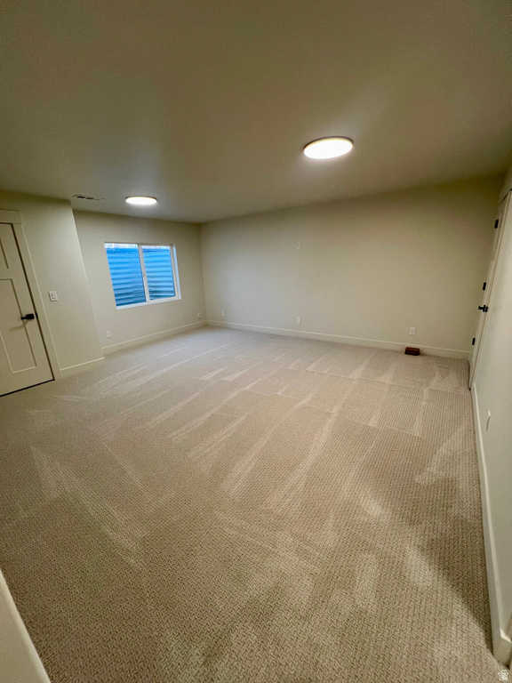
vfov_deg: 106.2
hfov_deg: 89.9
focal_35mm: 13
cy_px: 342
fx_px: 256
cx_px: 256
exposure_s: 1/120
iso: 160
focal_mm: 1.57
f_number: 1.8
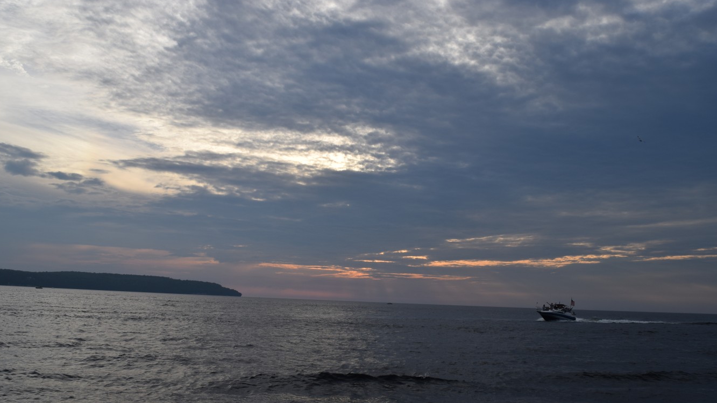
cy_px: 214
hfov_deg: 56.6
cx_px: 355
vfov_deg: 33.7
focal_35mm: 35
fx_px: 665
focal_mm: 22
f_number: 9
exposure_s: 1/320
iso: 200
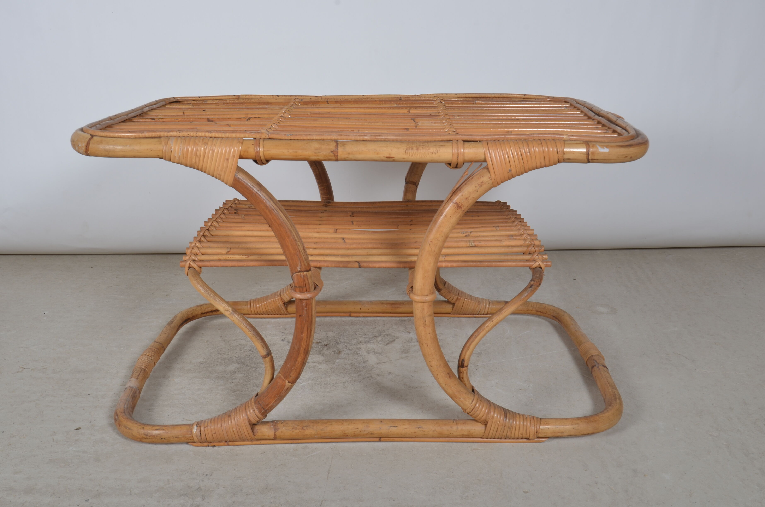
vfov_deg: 36.7
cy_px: 254
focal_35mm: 36
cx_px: 382
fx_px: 763
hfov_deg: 53.2
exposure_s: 1/125
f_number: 14
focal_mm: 24
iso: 100
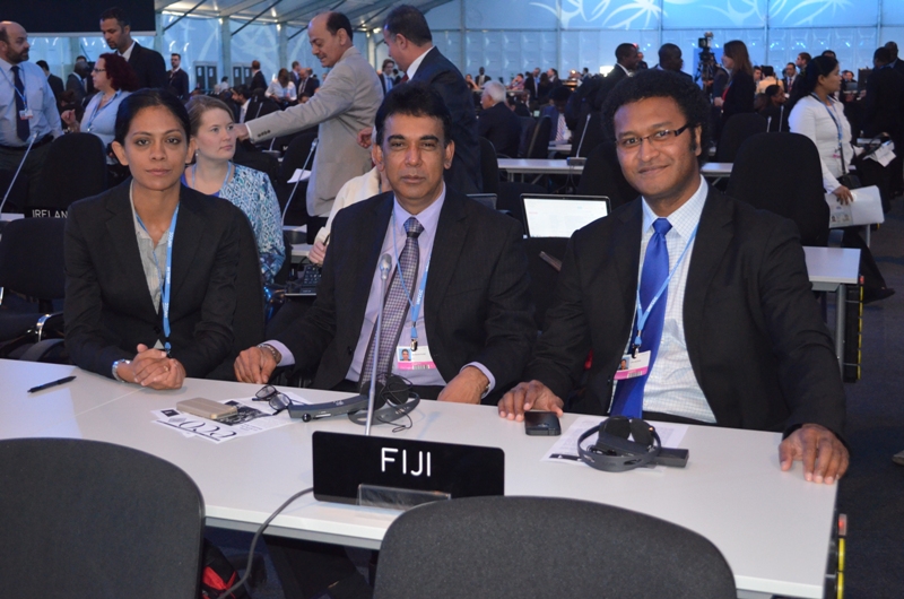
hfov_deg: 41.2
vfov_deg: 28.0
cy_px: 300
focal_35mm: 48
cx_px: 452
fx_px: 1203
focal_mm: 32
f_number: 4.8
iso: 3200
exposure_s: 1/60
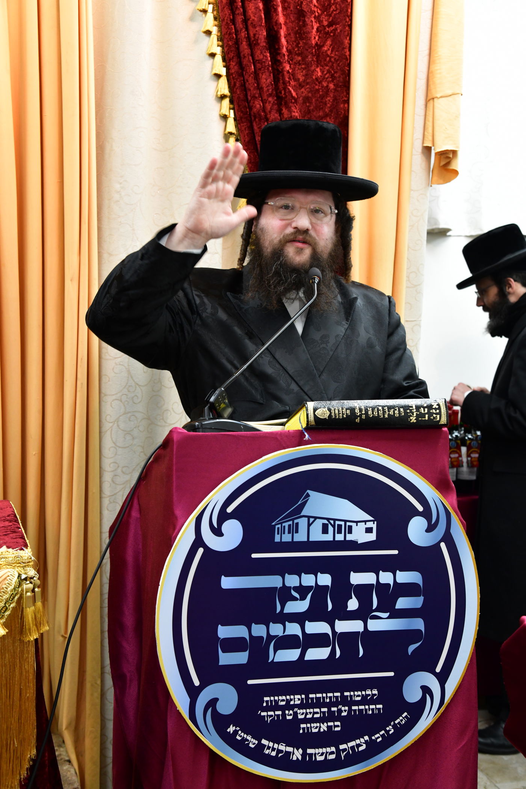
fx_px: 1008
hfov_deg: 29.2
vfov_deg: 42.7
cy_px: 394
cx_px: 263
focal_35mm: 46
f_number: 6.3
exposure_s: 1/100
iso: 2000
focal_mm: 46
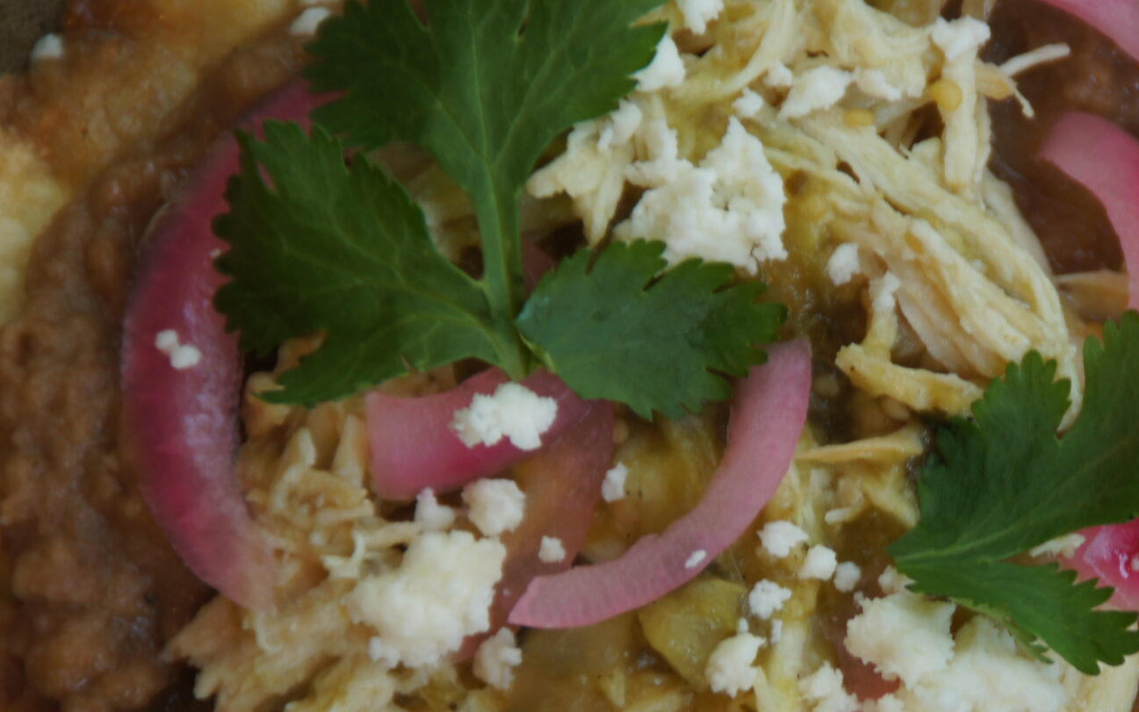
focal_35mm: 603
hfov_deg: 3.5
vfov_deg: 2.2
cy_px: 625
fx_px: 18720
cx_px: 878
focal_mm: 200
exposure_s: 1/5
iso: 100
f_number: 6.3
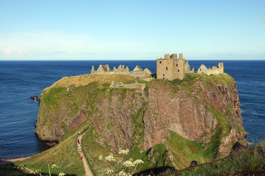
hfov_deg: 51.9
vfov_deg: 35.9
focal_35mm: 37
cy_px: 88
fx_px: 272
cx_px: 132
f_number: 4
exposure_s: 1/1000
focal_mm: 13.7
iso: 100
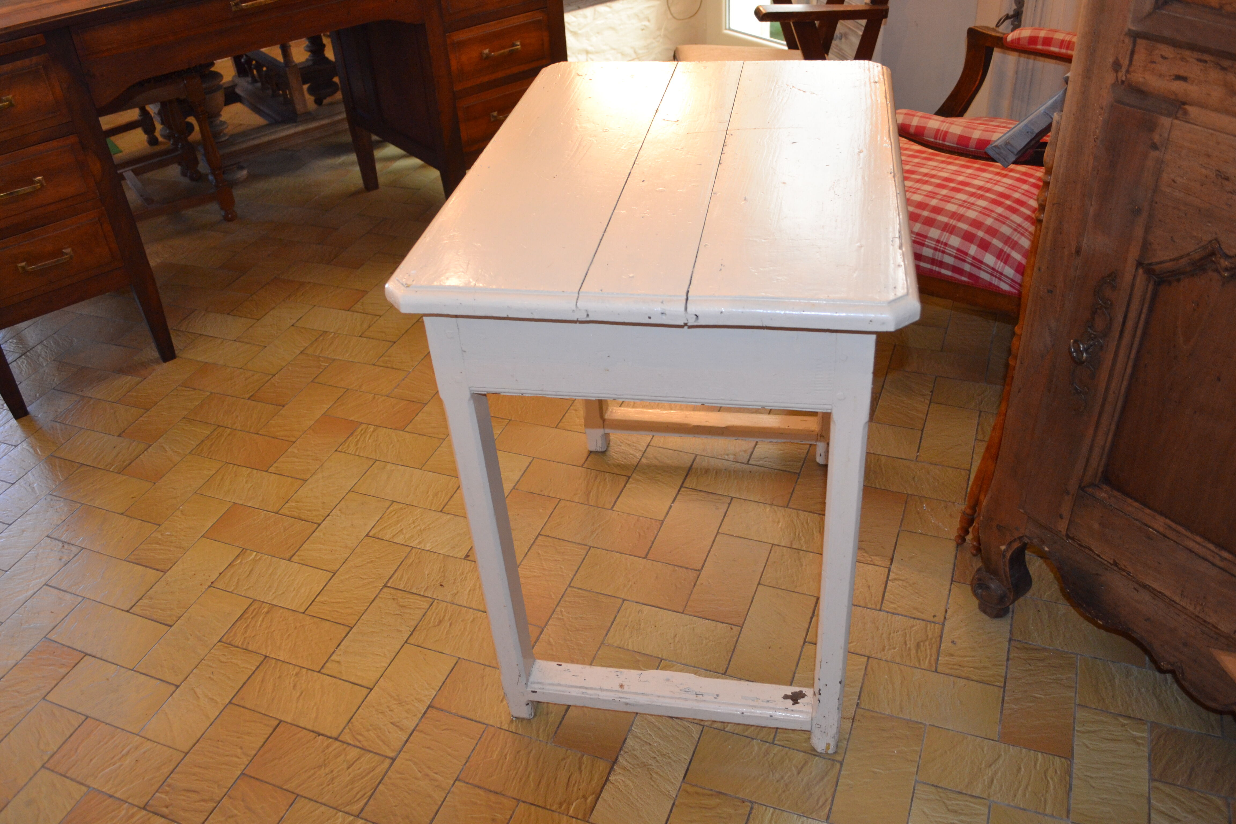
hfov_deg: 61.9
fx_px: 1030
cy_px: 412
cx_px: 618
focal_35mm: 30
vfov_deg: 43.6
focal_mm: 20
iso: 720
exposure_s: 1/60
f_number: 3.8
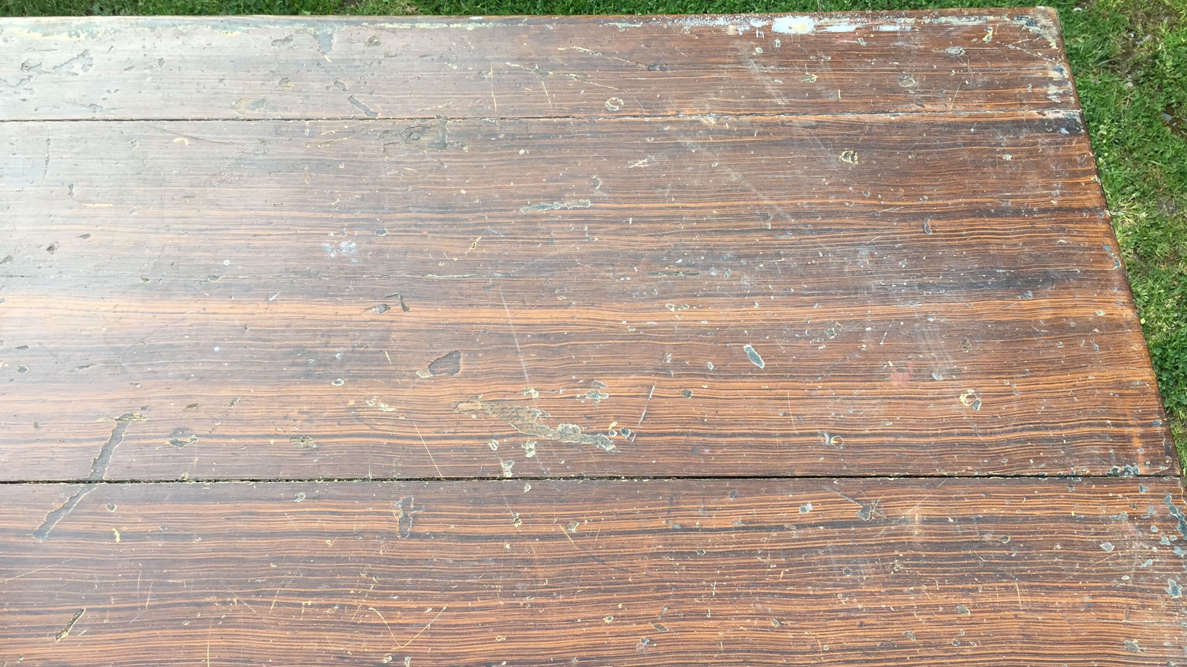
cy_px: 451
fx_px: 1133
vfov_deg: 32.5
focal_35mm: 36
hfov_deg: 55.3
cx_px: 615
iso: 32
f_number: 2.2
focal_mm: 4.15
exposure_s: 1/170
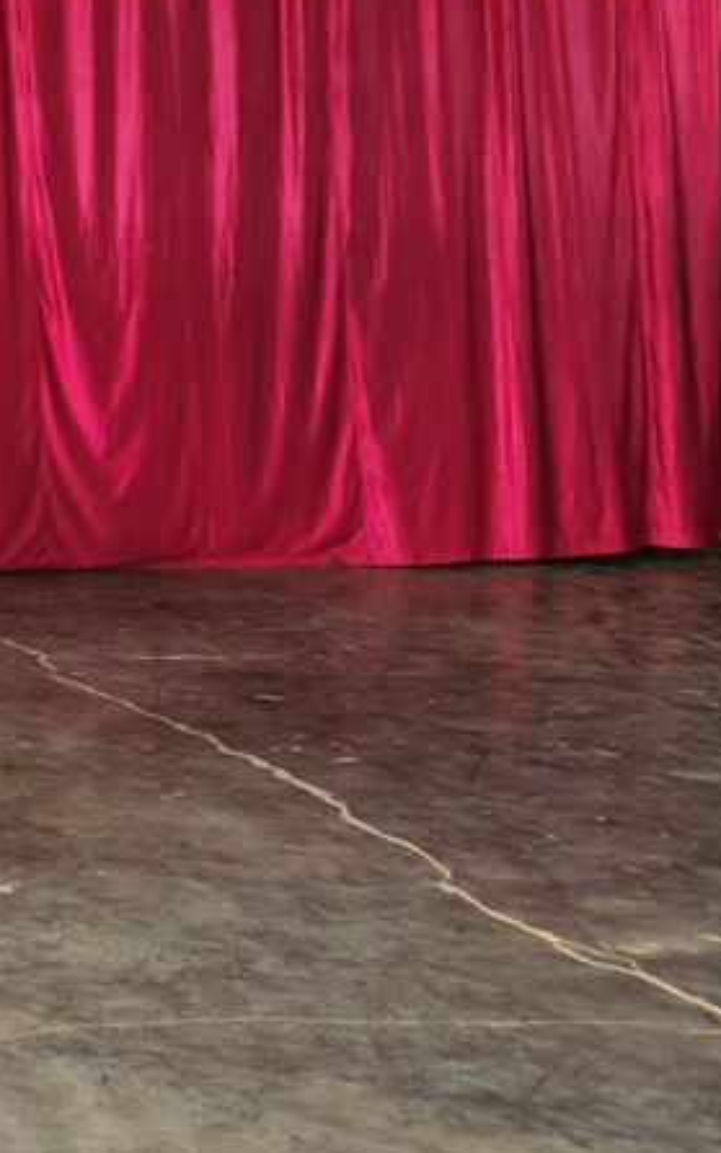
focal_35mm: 56
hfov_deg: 18.5
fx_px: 1759
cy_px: 383
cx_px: -543
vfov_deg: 35.9
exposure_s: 1/100
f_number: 1.8
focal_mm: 5.4
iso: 80
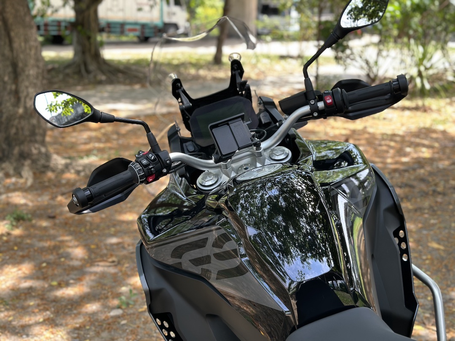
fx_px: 631
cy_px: 170
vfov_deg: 30.3
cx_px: 228
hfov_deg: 39.7
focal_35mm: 48
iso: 80
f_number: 1.78
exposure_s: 1/260
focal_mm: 6.86
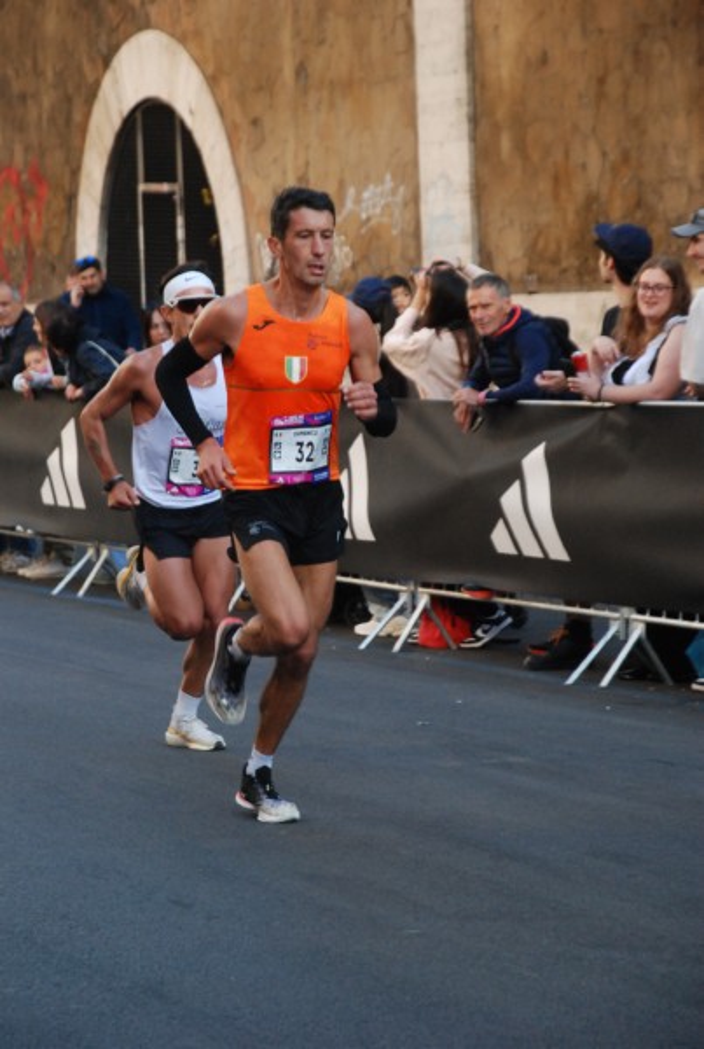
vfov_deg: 14.4
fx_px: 4158
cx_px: 352
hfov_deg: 9.7
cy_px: 524
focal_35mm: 142
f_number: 5.6
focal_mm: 95
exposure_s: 1/400
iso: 1000
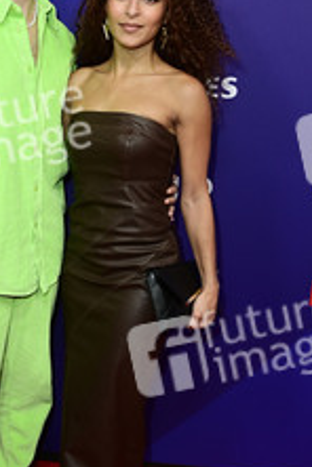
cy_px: 242
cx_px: 44
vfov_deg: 36.9
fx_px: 702
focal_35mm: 54
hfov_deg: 24.5
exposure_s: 1/250
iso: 800
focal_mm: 30
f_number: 6.3
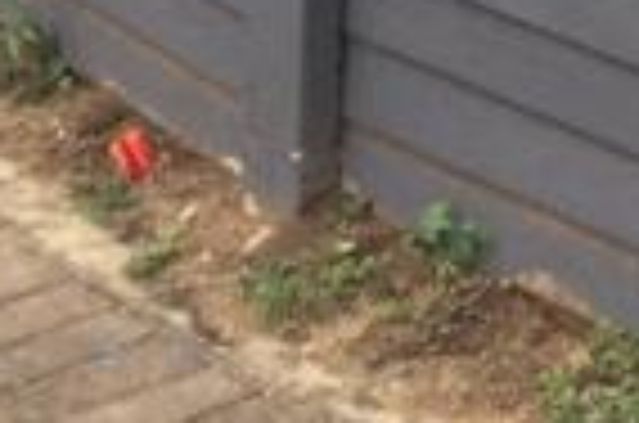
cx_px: 1242
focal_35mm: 182
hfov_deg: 10.5
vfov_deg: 7.0
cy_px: -657
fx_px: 3223
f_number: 2.4
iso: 25
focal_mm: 3.3
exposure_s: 1/275
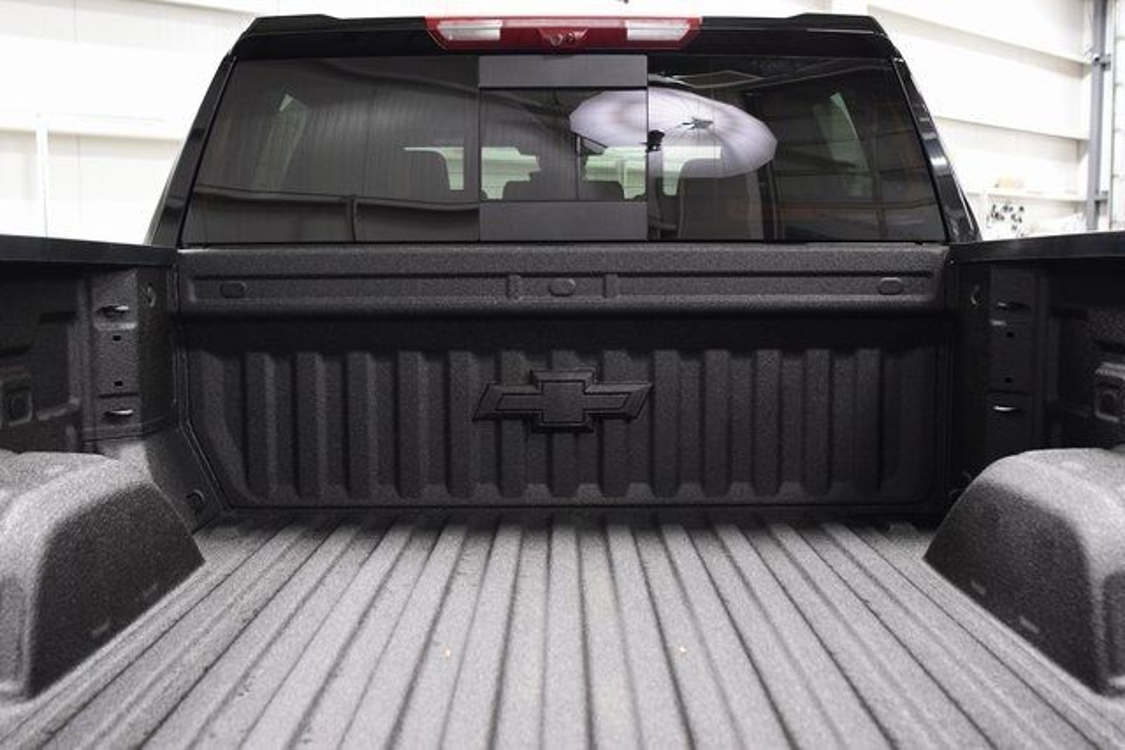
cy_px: 375
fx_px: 1125
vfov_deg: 36.9
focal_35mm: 36
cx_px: 562
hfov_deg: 53.1
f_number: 3.2
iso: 1600
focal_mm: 24
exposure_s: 1/60
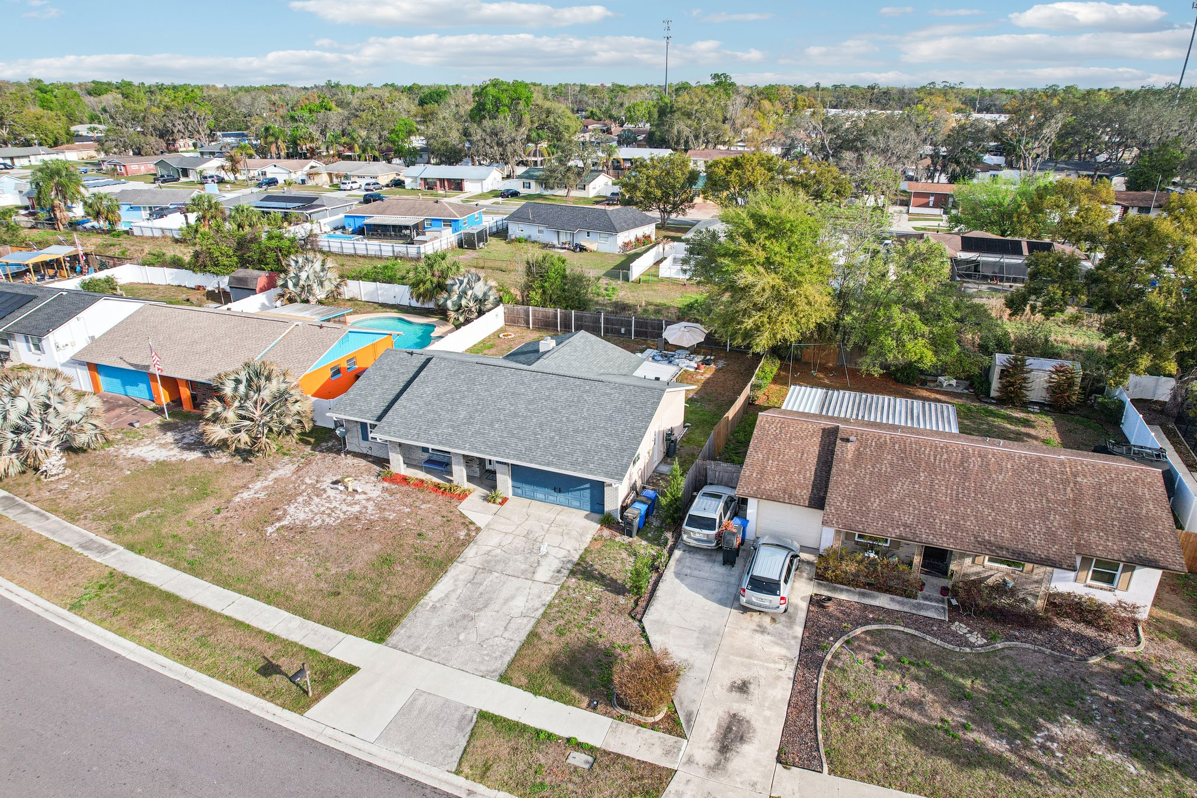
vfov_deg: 57.2
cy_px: 399
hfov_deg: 78.6
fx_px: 731
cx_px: 598
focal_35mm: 22
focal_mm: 8.4
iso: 140
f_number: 2.8
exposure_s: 1/1250
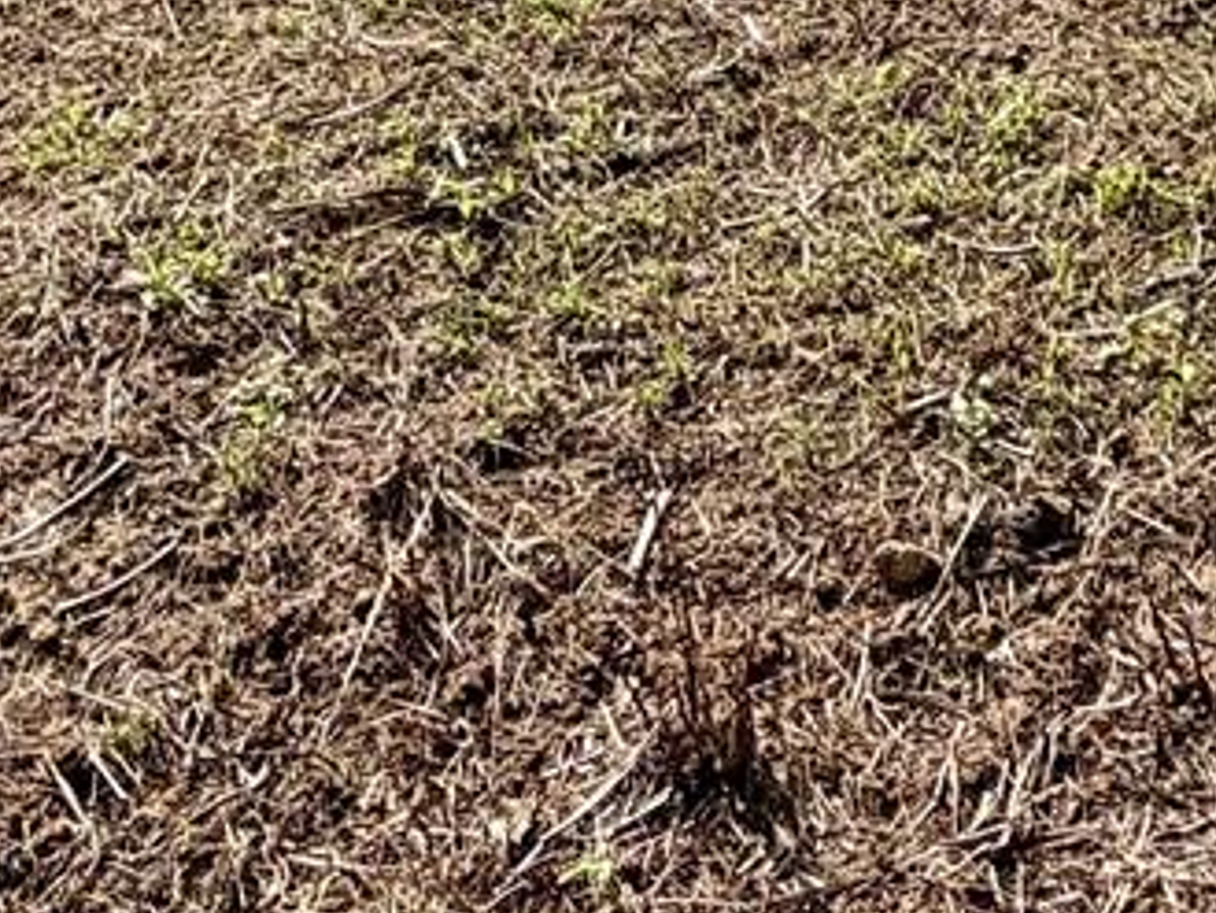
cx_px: 758
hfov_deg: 28.4
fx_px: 2390
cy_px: -810
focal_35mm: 68
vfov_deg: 17.1
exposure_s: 1/1534
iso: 32
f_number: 2.2
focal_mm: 2.22
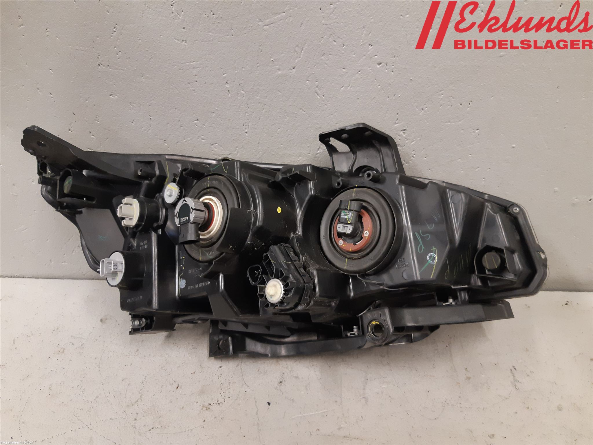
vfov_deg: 53.1
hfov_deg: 67.3
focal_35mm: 26
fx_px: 445
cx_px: 296
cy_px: 222
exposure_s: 1/50
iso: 200
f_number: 1.7
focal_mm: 3.93
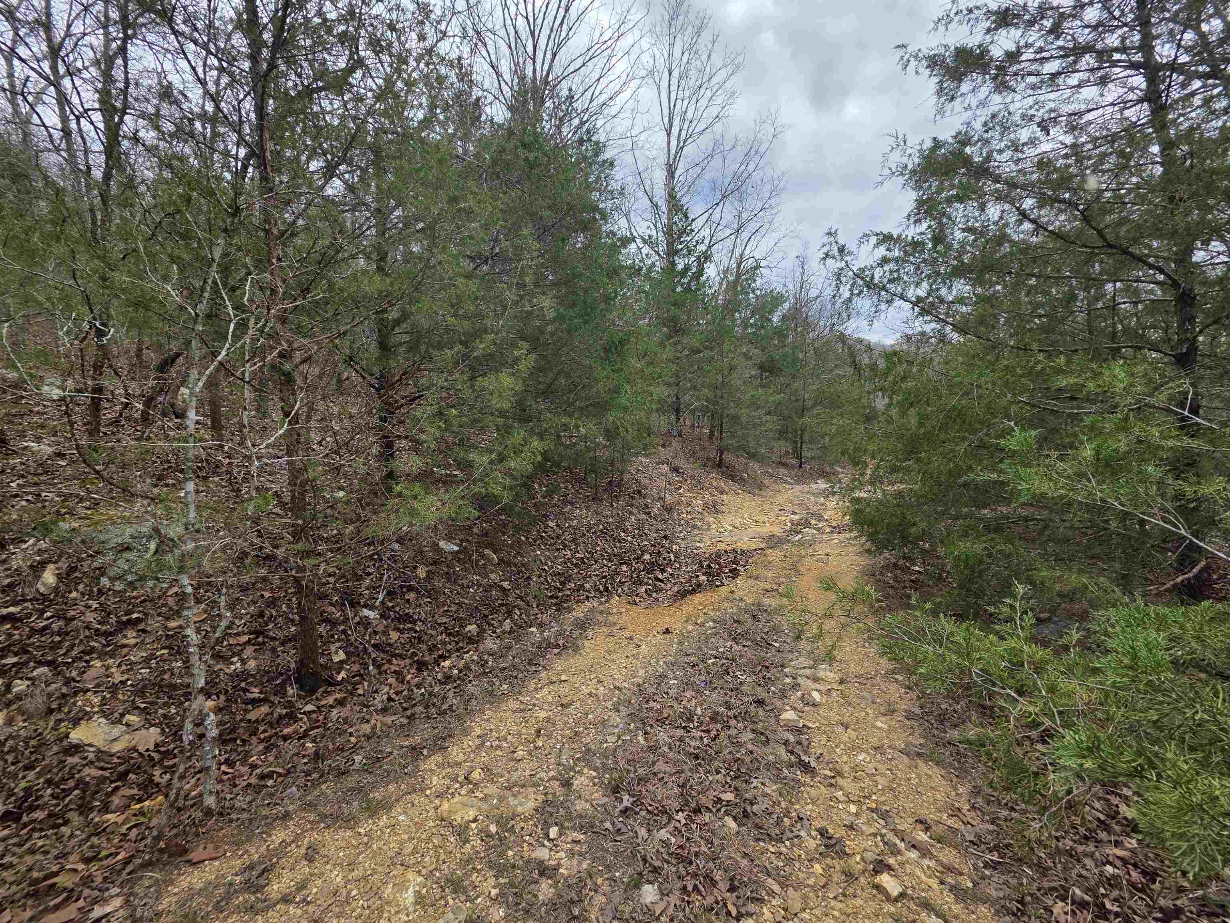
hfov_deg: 106.2
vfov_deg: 89.9
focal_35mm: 13
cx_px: 615
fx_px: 462
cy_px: 462
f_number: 1.9
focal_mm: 2.2
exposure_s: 1/675
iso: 40
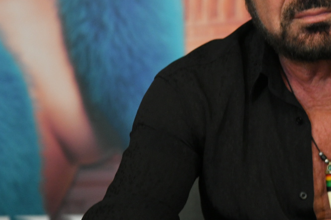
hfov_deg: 7.1
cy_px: 42
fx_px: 2675
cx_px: 307
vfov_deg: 4.7
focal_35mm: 291
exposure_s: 1/80
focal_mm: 120
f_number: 4
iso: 2000
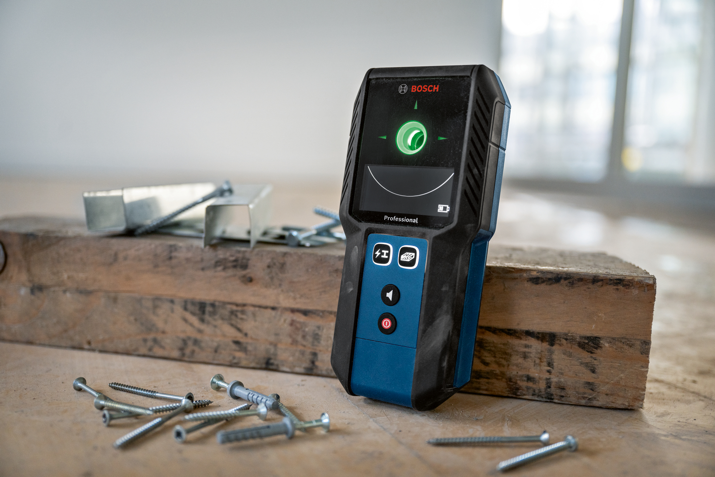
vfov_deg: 35.1
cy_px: 238
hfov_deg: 50.7
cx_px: 358
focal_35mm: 38
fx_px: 755
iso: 640
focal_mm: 38
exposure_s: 1/80
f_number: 2.8
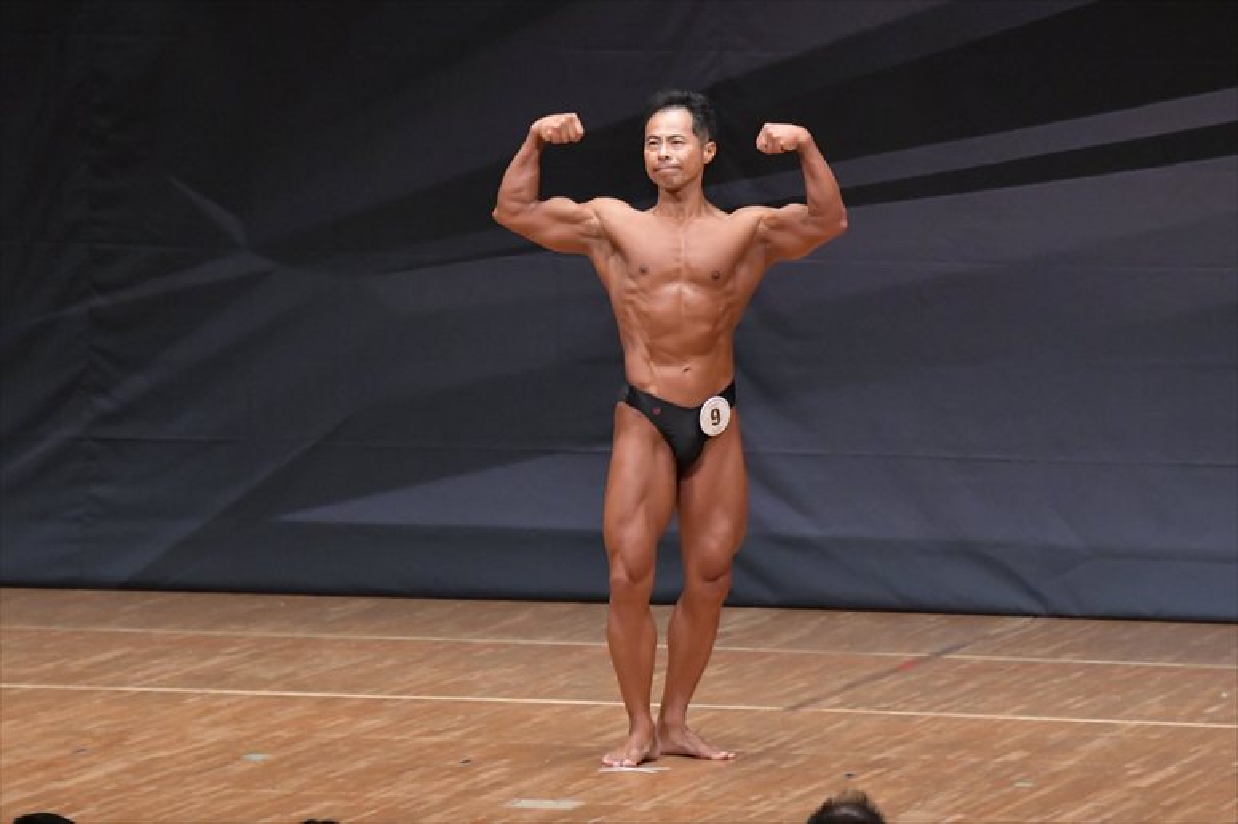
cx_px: 619
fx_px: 9281
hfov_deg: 7.6
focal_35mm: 270
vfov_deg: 5.1
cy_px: 412
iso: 6400
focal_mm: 180
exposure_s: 1/400
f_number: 5.6
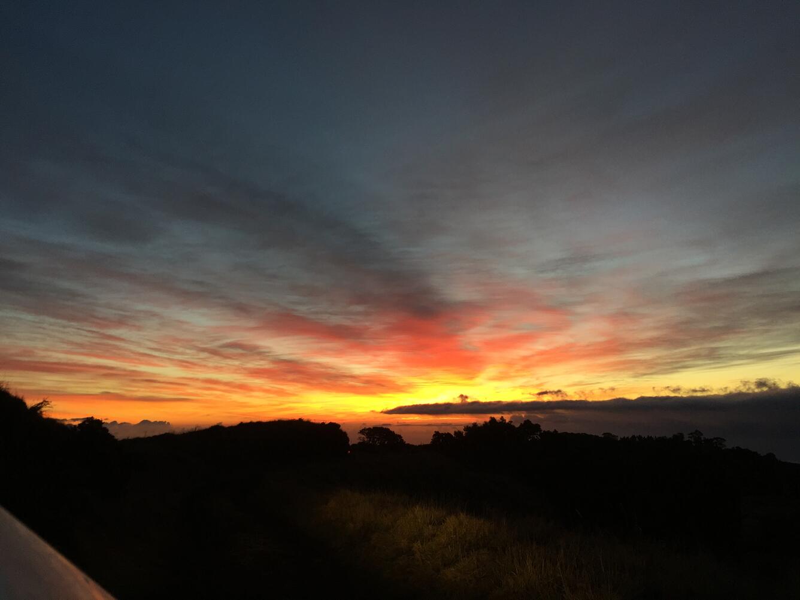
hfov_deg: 61.7
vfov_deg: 48.2
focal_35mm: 29
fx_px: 670
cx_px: 400
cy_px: 300
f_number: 2.2
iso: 50
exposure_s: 1/120
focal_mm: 4.15
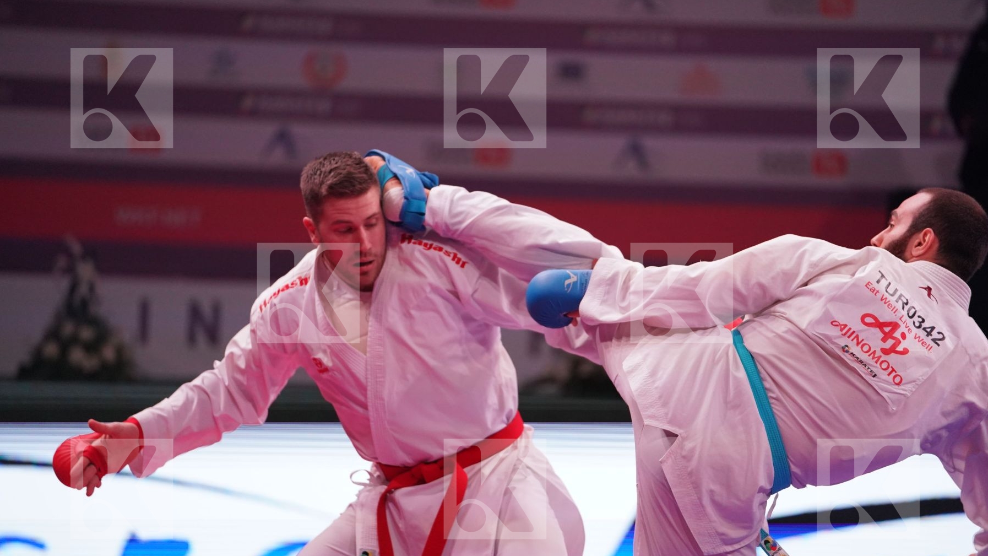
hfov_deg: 10.5
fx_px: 5370
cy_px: 293
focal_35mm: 205
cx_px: 495
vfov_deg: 5.9
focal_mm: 195
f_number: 2.8
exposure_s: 1/1000
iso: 3200
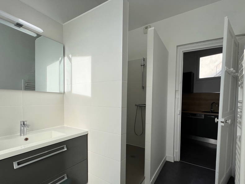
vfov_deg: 89.9
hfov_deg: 106.2
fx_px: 92
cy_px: 92
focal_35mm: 13
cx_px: 122
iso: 32
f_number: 1.8
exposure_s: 1/669
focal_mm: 1.57
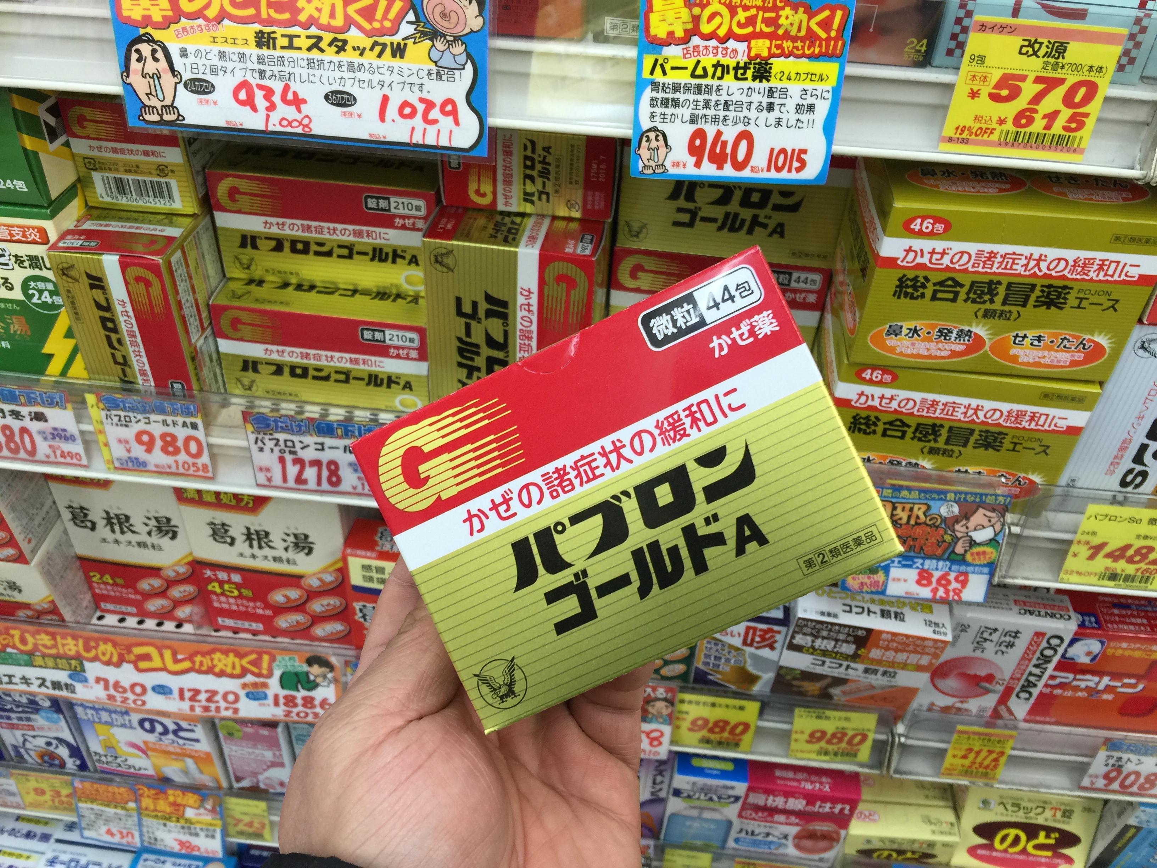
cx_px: 578
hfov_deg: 61.7
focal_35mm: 29
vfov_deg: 48.2
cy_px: 434
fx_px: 969
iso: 32
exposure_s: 1/40
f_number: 2.2
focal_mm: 4.15
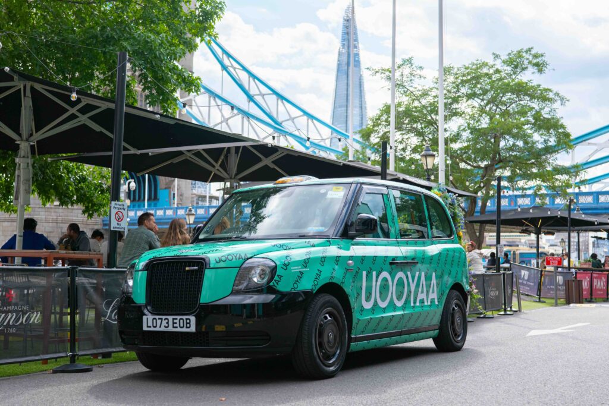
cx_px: 304
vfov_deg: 27.0
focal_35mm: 50
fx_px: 846
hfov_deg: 39.6
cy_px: 203
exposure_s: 1/1600
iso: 640
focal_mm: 50
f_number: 3.5
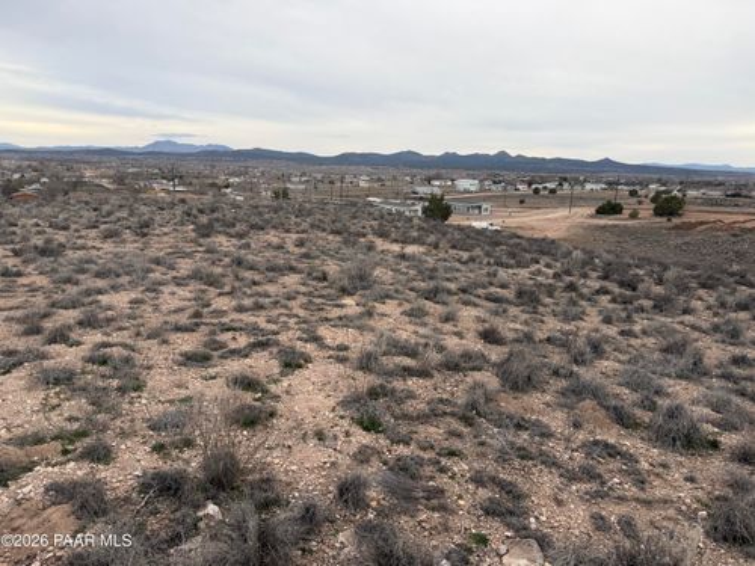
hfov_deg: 71.6
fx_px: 523
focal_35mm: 24
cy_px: 283
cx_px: 378
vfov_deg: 56.8
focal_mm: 6.76
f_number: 1.78
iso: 80
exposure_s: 1/689
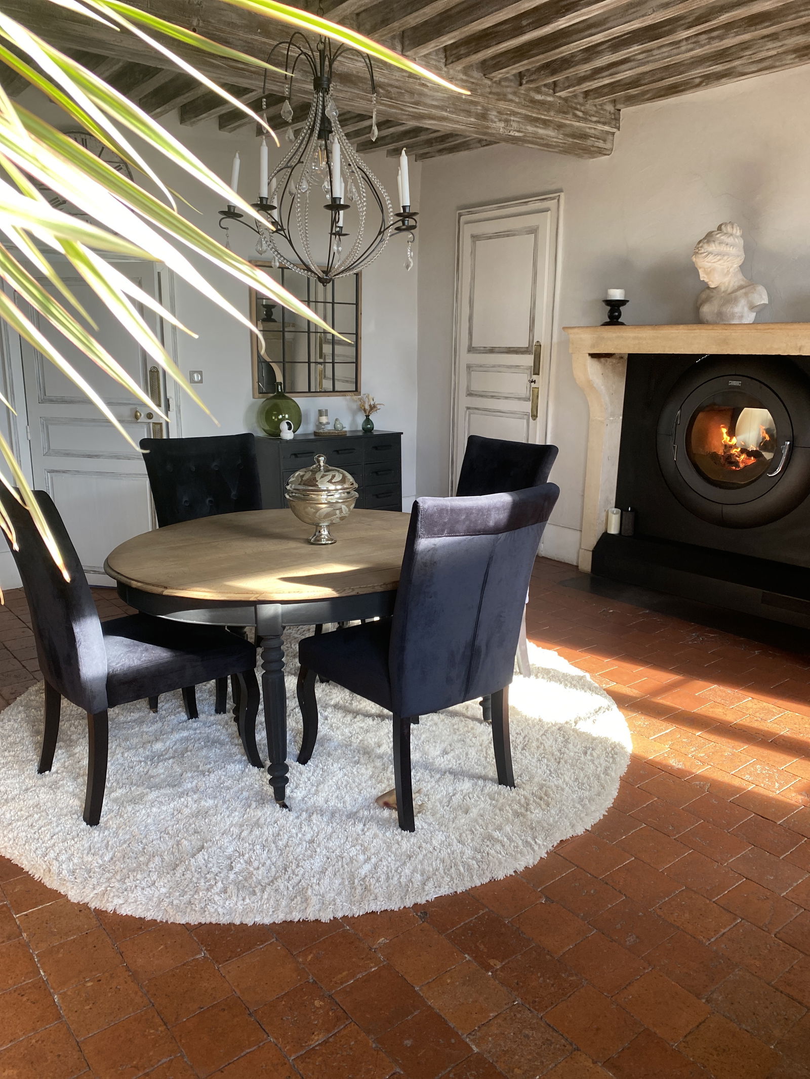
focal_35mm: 26
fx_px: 811
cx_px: 405
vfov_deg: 67.3
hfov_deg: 53.1
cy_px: 540
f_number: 1.8
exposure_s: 1/121
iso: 100
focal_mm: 4.25
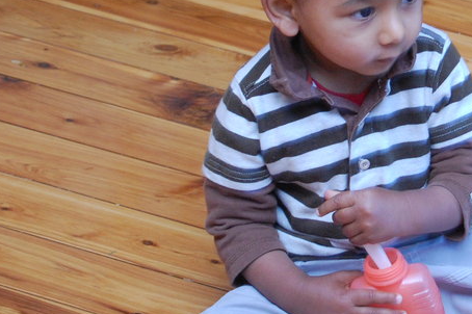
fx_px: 2306
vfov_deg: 7.8
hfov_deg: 11.6
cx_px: 411
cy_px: 58
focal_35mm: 176
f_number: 5.6
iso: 1250
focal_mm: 52
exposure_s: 1/60
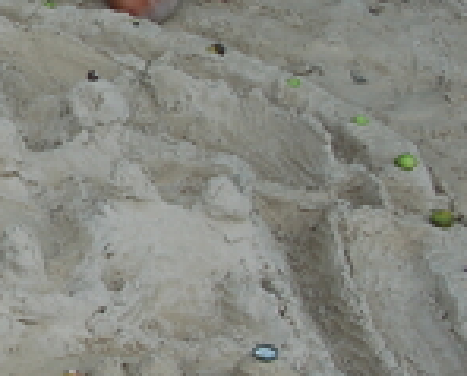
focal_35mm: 146
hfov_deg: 12.5
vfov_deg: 10.6
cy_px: 123
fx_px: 2022
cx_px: -252
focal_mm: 28
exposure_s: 1/100
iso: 200
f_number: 14
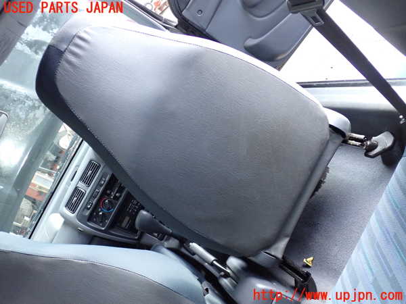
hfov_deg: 51.4
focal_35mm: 36
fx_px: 422
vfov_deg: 39.7
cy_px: 152
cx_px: 203
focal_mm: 6.37
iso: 800
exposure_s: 1/125
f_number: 2.5
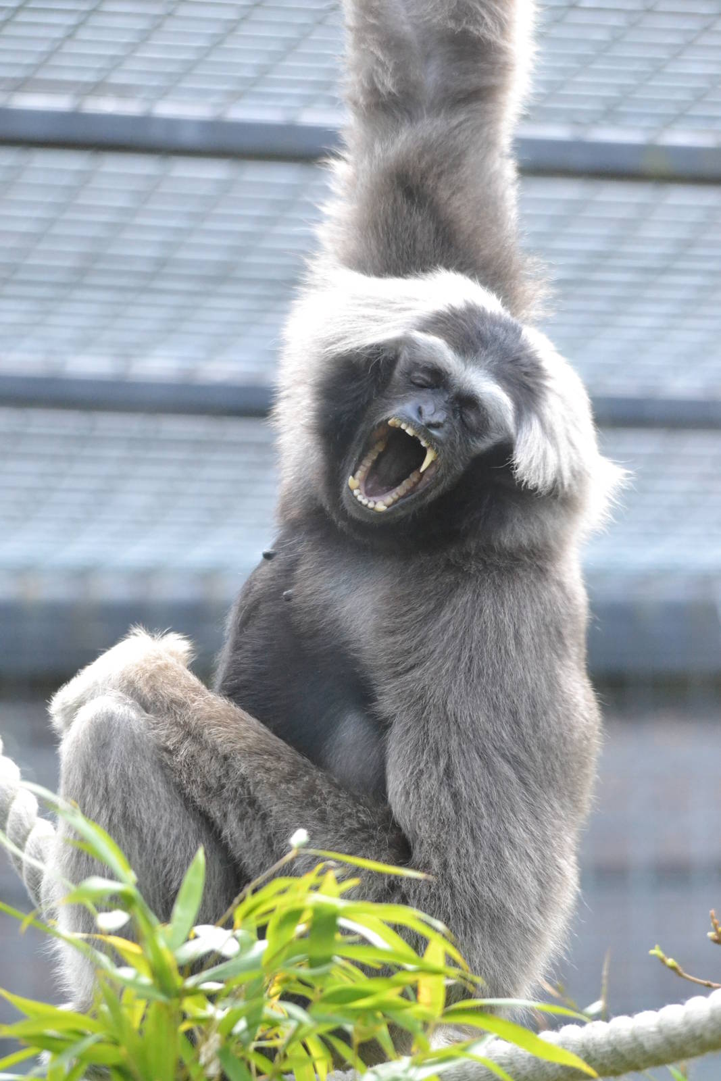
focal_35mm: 525
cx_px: 360
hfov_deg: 2.6
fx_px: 15767
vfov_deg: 3.9
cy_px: 540
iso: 3200
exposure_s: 1/400
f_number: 6
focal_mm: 350
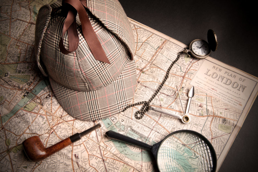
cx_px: 129
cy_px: 86
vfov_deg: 42.3
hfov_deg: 60.3
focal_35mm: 31
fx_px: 222
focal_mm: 31
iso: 100
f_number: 16
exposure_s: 1/200
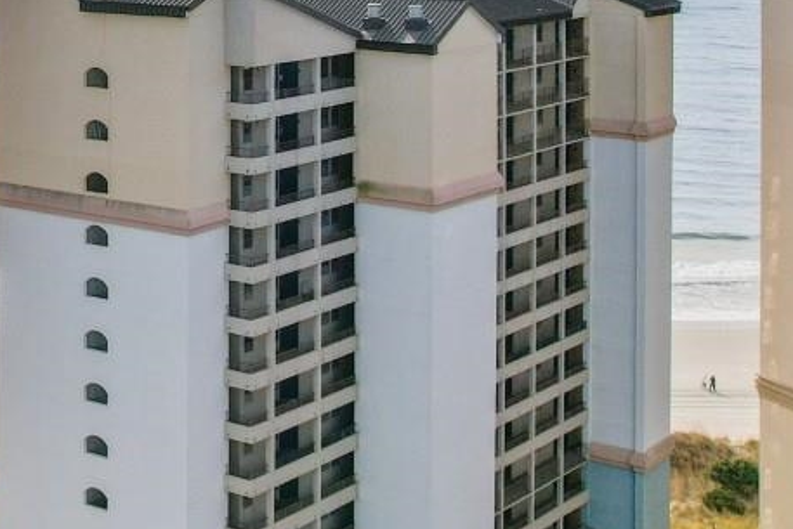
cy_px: -156
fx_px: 1719
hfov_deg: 23.6
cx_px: -168
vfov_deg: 16.6
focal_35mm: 78
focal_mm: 8.38
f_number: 2.8
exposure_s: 1/320
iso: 100
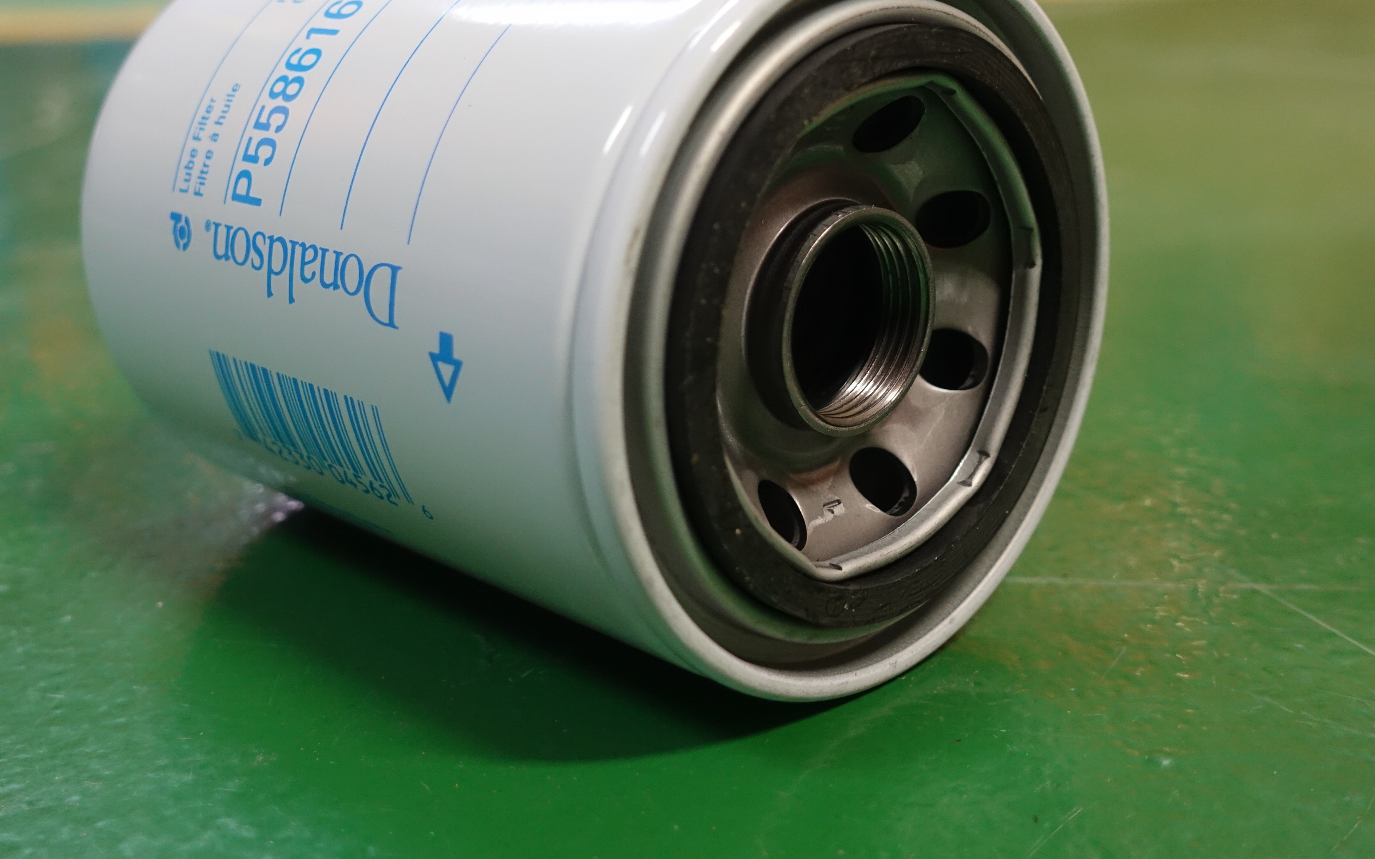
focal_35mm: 49
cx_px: 562
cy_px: 314
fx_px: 1836
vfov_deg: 26.2
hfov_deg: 40.9
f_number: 2.8
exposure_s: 1/20
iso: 800
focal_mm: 14.3
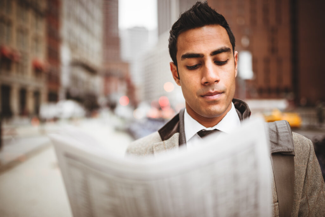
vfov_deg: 37.9
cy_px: 108
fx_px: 316
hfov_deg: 54.4
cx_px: 162
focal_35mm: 35
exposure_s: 1/400
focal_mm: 35
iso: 160
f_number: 1.4
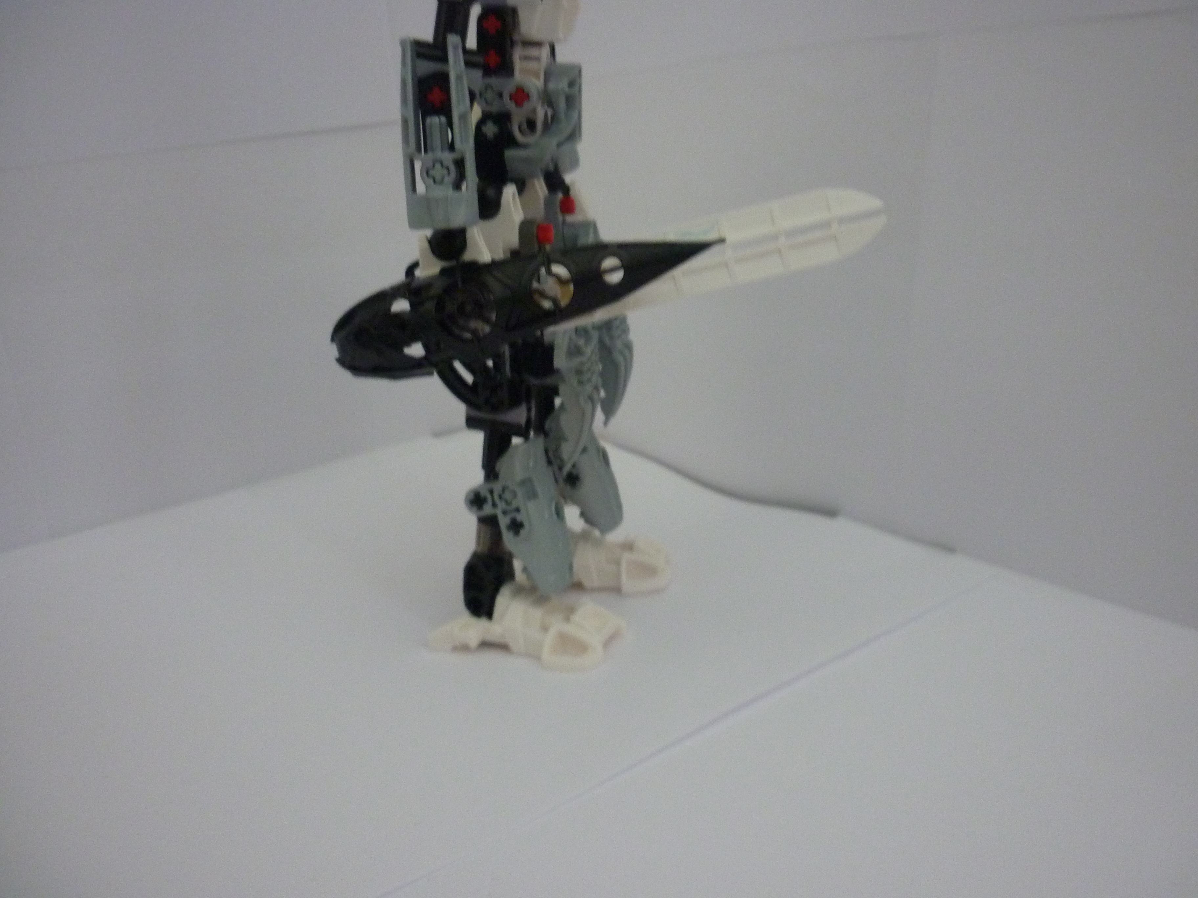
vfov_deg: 42.9
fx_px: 1142
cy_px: 449
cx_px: 599
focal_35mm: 33
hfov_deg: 55.4
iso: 400
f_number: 2.8
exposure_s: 1/10
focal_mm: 5.5
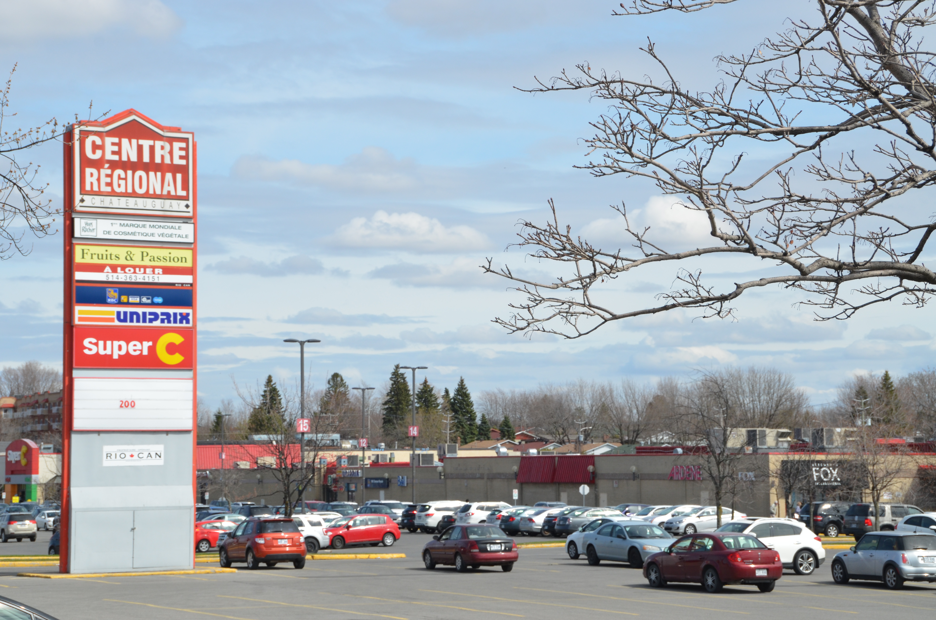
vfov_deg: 14.6
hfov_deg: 22.0
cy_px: 310
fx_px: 2413
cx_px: 468
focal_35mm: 93
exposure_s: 1/500
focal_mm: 62
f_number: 11
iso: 320
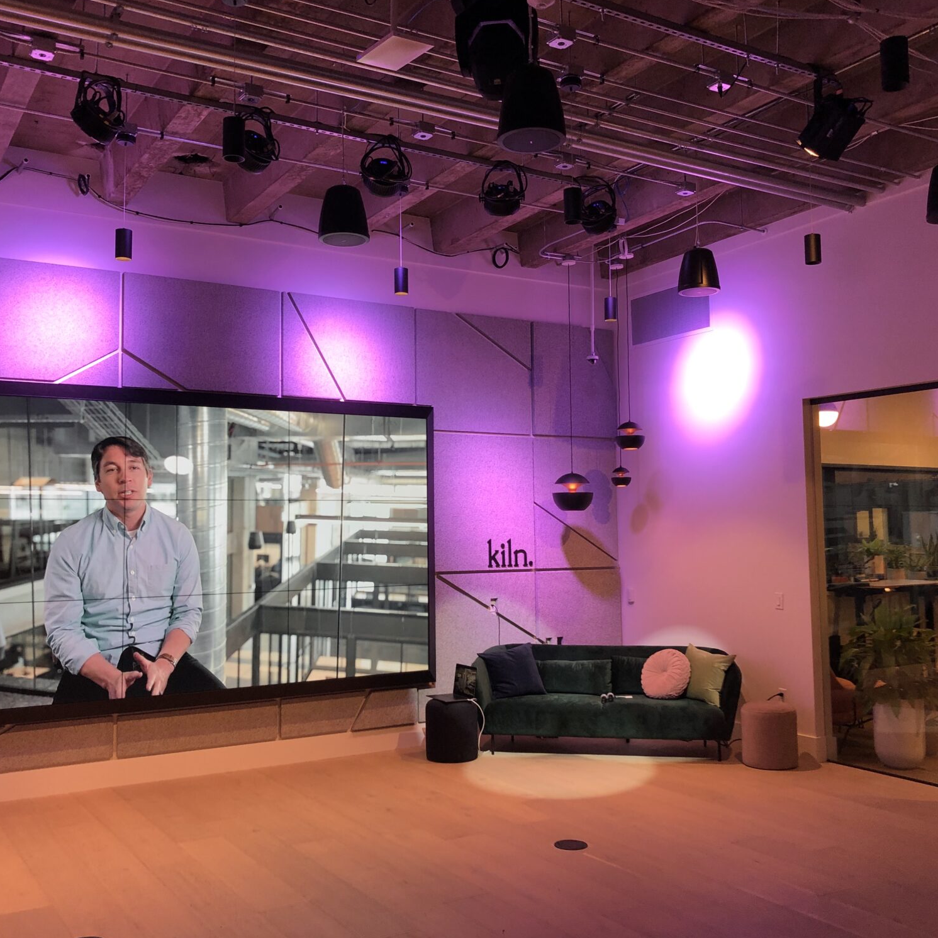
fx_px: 1042
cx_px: 466
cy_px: 456
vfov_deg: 48.4
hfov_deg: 48.5
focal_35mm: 34
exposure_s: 1/82
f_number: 1.8
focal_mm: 3.99
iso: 40
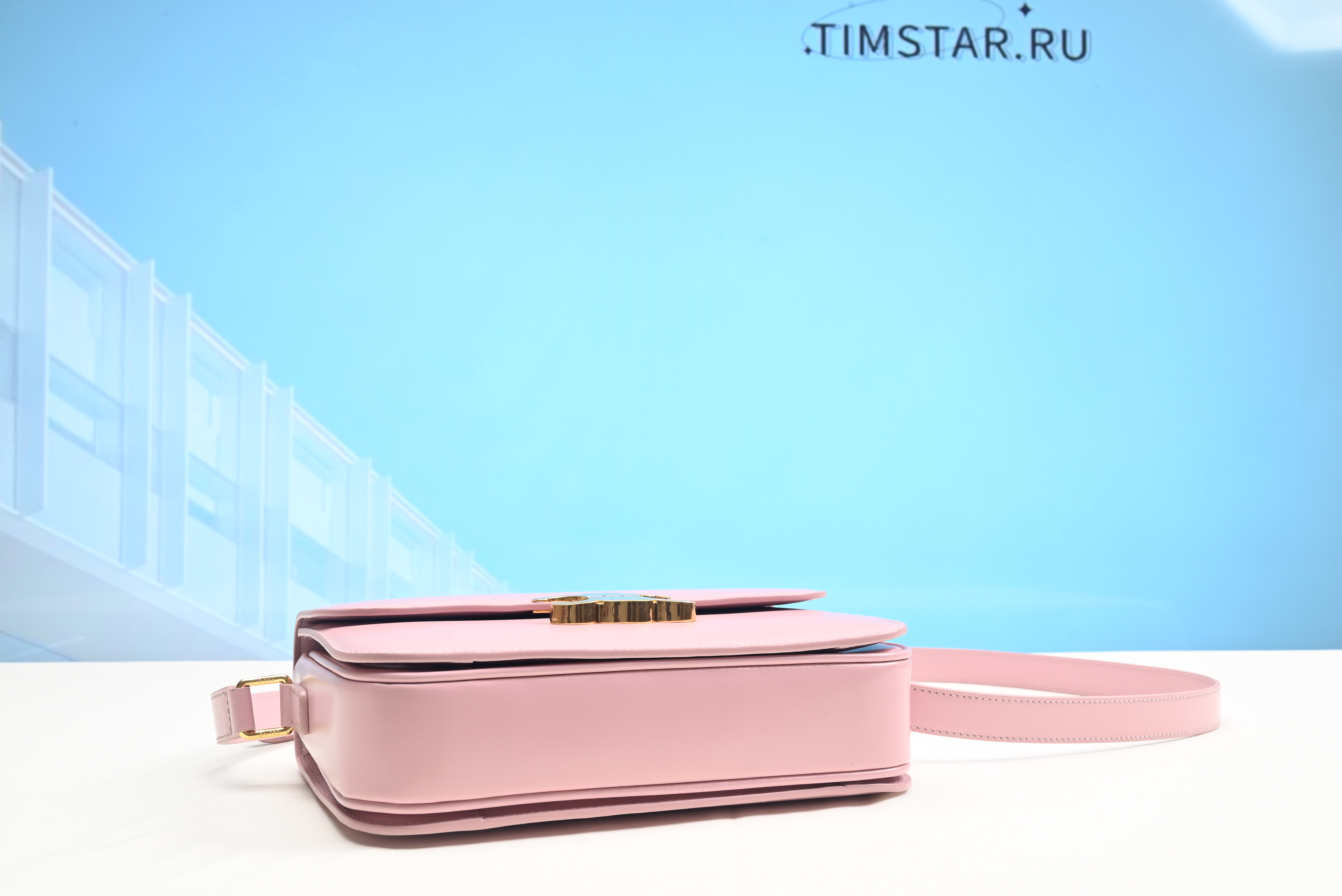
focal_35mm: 36
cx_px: 671
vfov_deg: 36.9
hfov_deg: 53.1
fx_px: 1342
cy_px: 448
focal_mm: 36
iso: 100
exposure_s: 1/1.6
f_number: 16
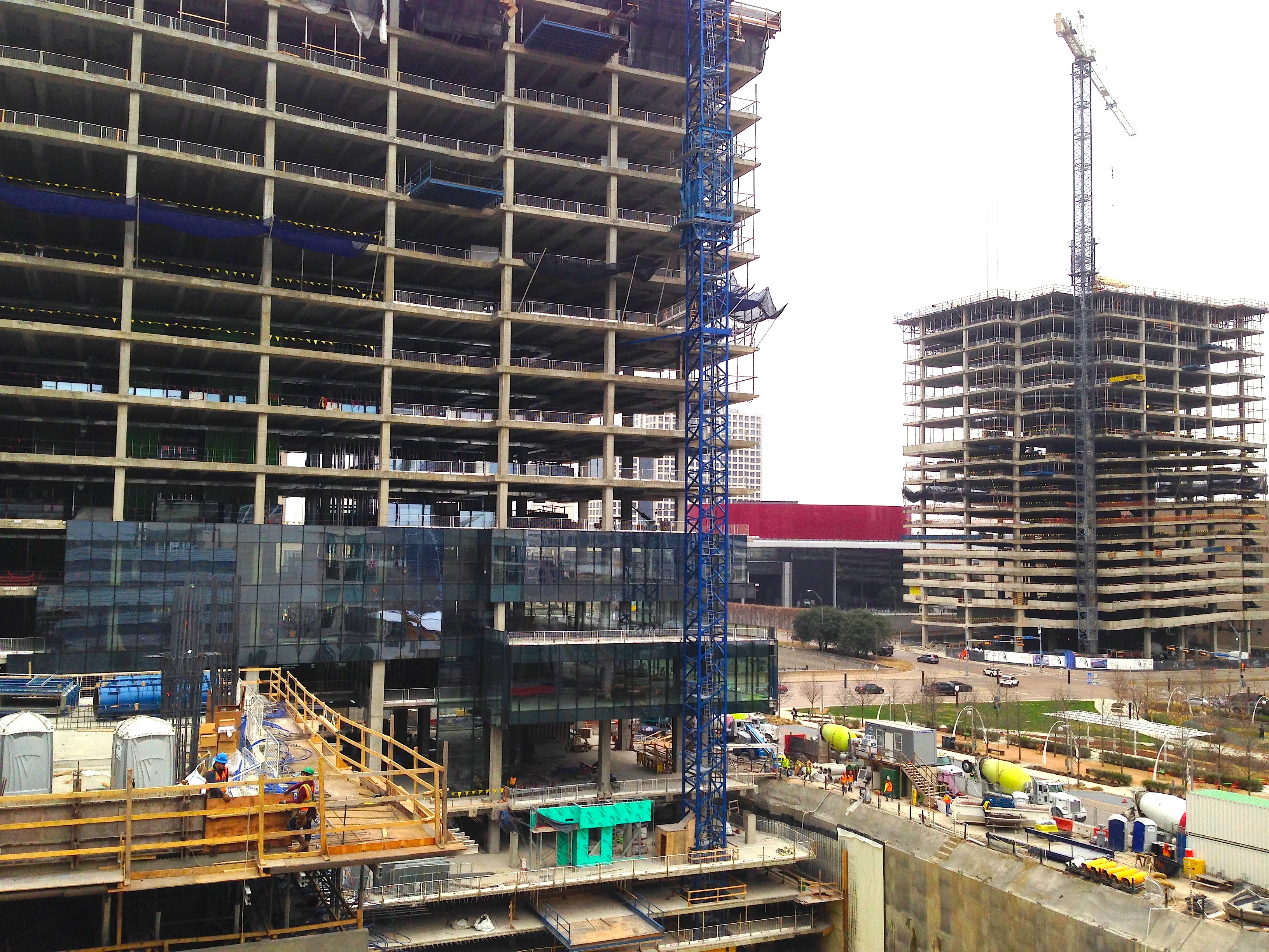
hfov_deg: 55.4
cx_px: 634
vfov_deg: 42.9
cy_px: 476
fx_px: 1210
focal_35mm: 33
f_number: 2.4
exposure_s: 1/398
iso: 50
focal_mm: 4.12
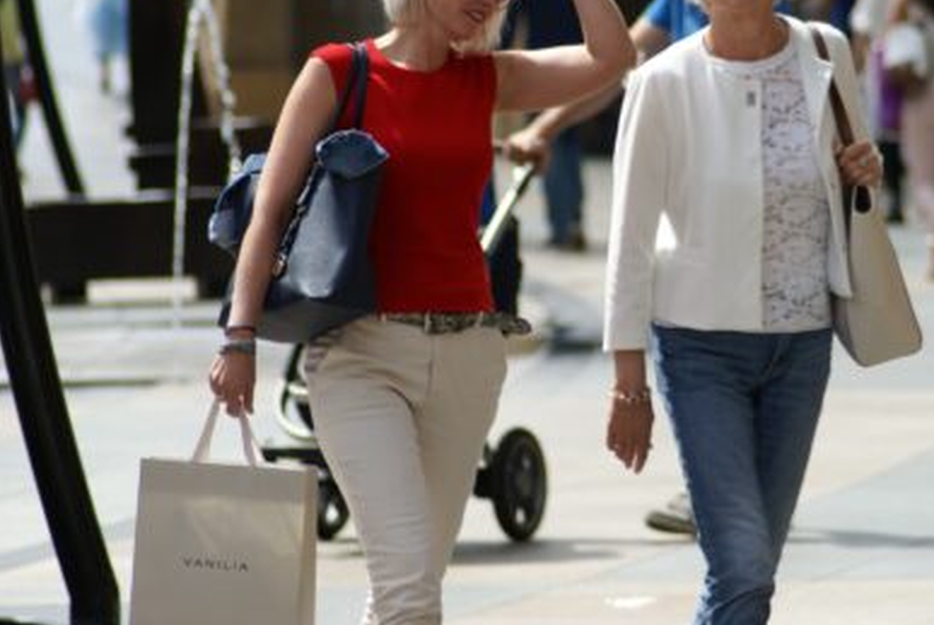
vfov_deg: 3.3
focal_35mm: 419
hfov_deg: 4.9
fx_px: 10883
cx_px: 705
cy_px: 188
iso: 100
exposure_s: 1/400
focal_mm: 180
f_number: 5.6
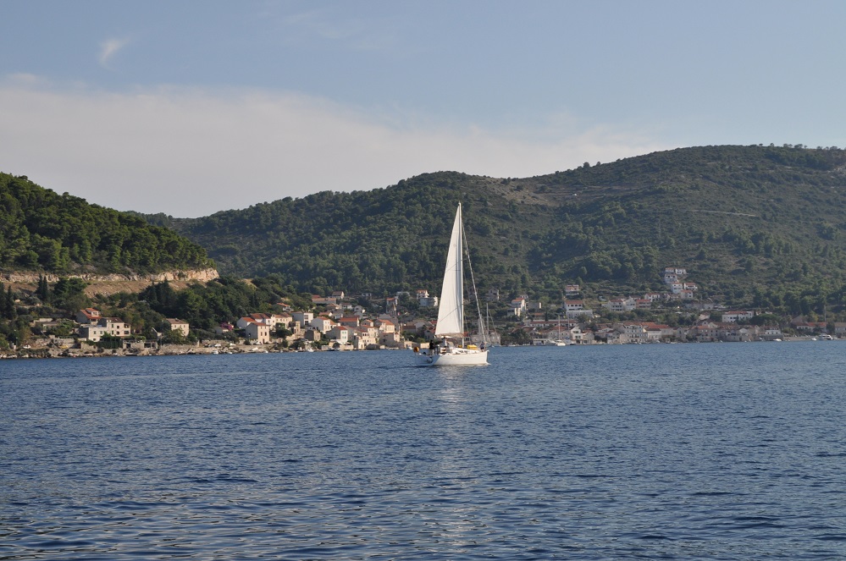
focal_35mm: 69
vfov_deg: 19.7
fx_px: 1619
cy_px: 280
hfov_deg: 29.3
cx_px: 423
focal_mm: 46
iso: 500
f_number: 14
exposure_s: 1/800
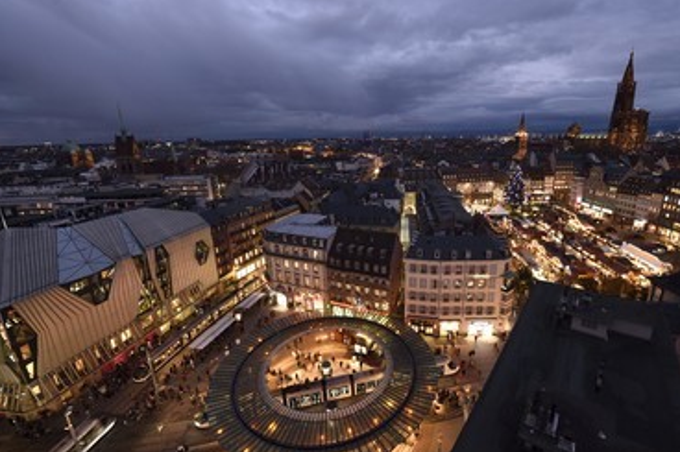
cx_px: 372
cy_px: 220
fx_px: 302
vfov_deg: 73.7
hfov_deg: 96.5
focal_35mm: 16
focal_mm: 14
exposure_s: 1/3.33
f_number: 7.1
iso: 800
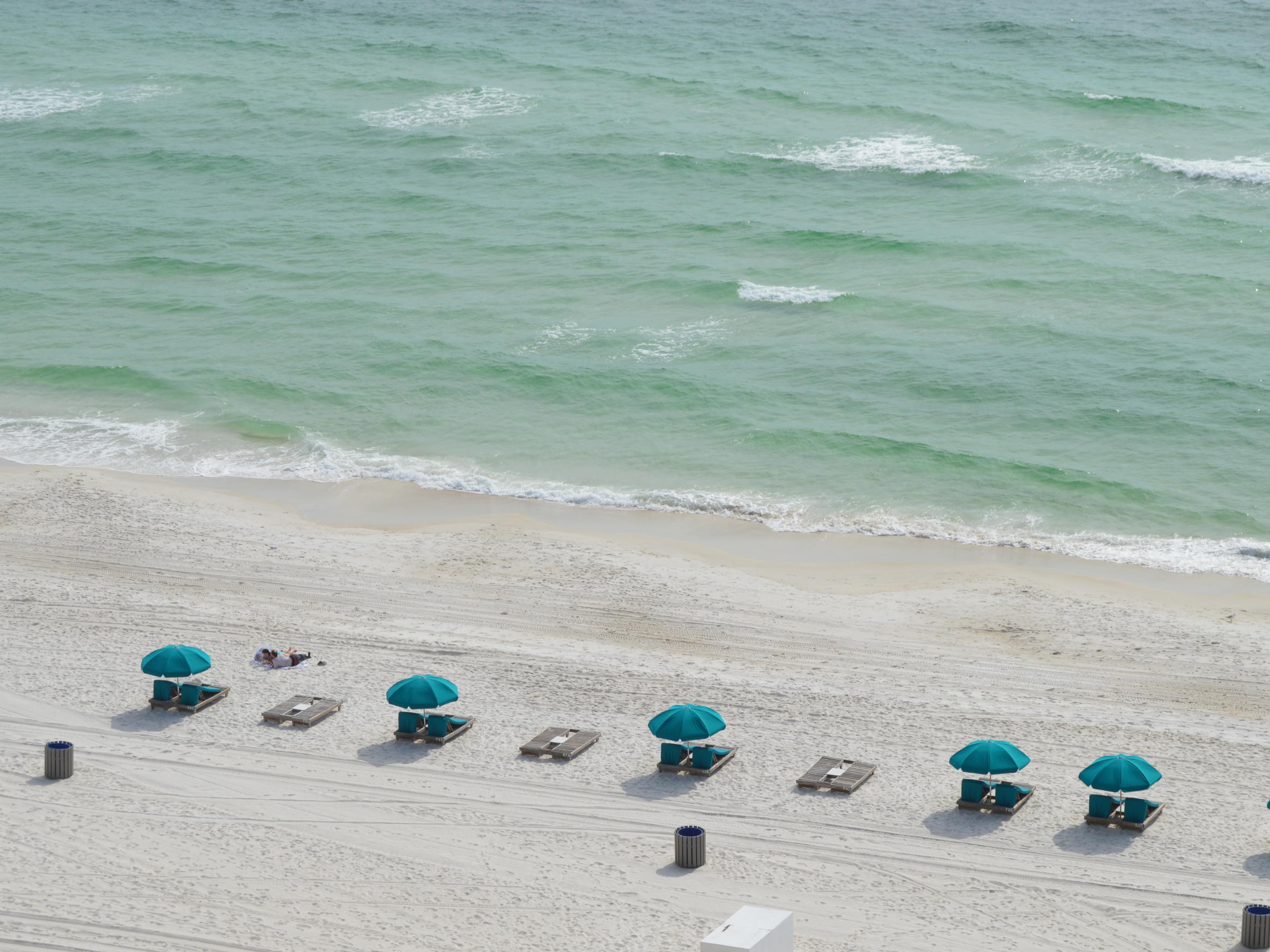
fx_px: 3654
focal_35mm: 100
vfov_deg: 14.8
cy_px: 503
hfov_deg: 19.7
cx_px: 703
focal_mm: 55
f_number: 10
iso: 100
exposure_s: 1/400
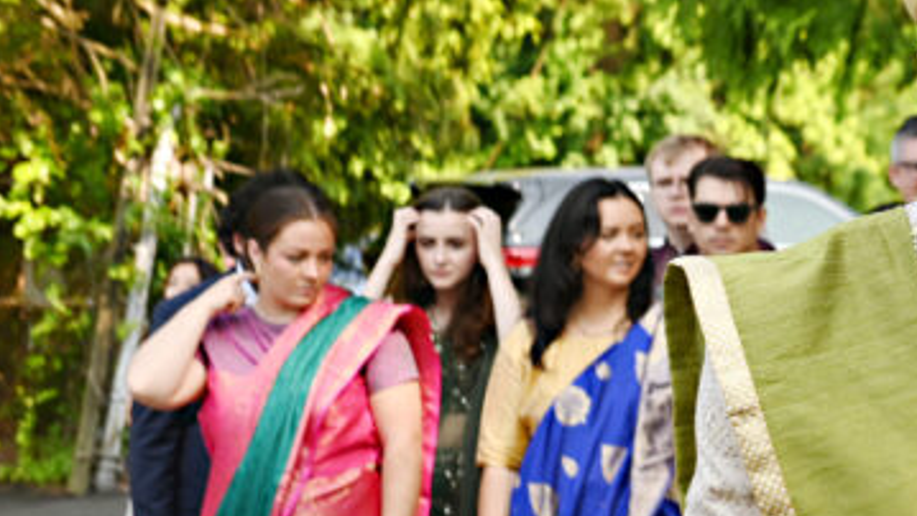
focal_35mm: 173
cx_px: 1073
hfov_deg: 12.2
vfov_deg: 7.0
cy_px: 336
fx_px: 4207
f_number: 7.1
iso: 160
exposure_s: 1/125
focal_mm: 58
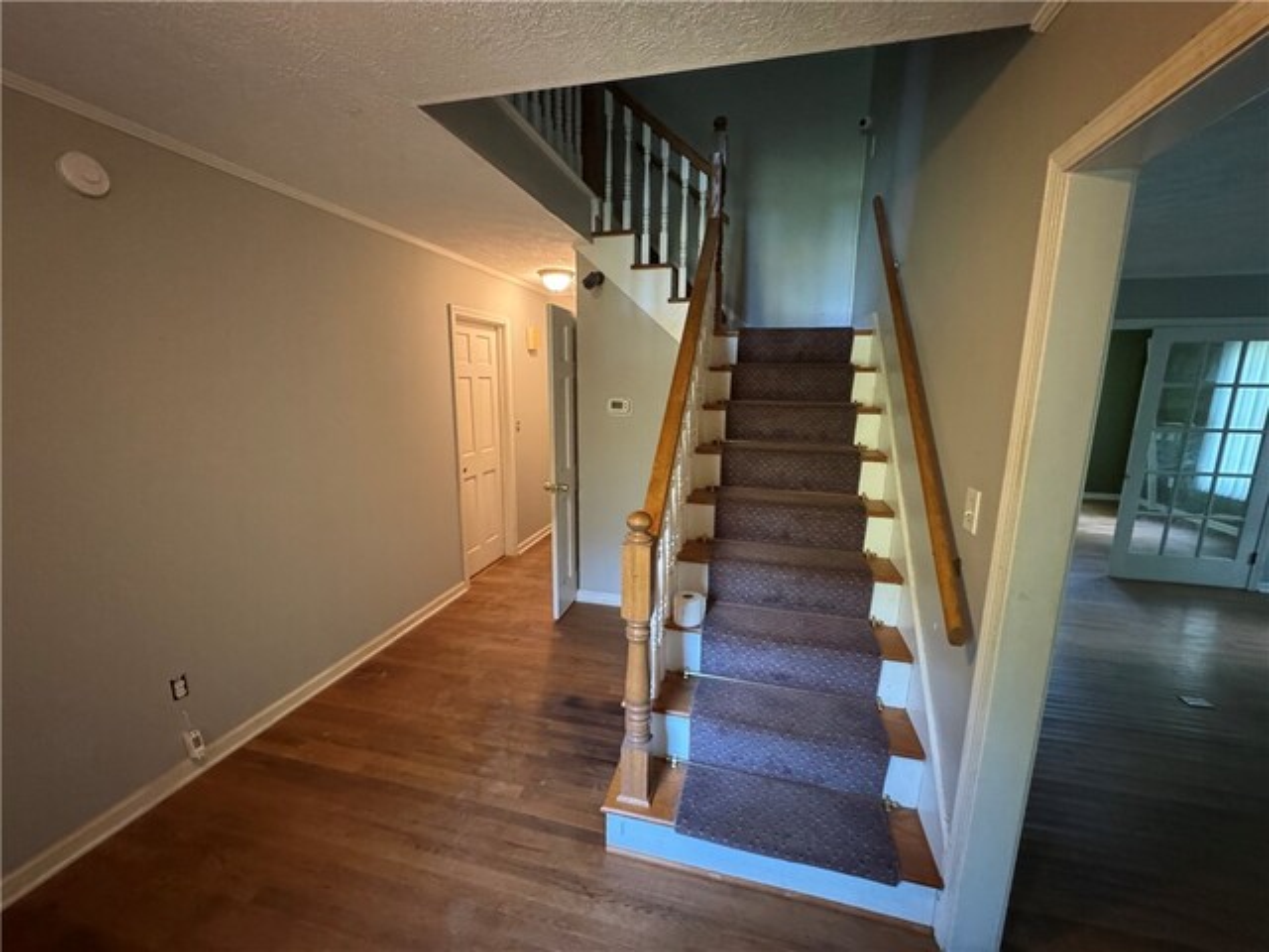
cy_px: 476
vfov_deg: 85.7
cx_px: 634
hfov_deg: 102.1
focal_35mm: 14
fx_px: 513
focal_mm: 2.22
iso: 1000
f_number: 2.2
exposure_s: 1/40
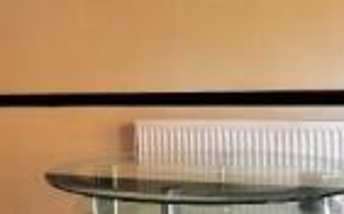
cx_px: 116
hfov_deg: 35.4
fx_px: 534
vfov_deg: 22.7
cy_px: 94
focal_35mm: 57
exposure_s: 1/100
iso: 125
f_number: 1.8
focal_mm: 1.57
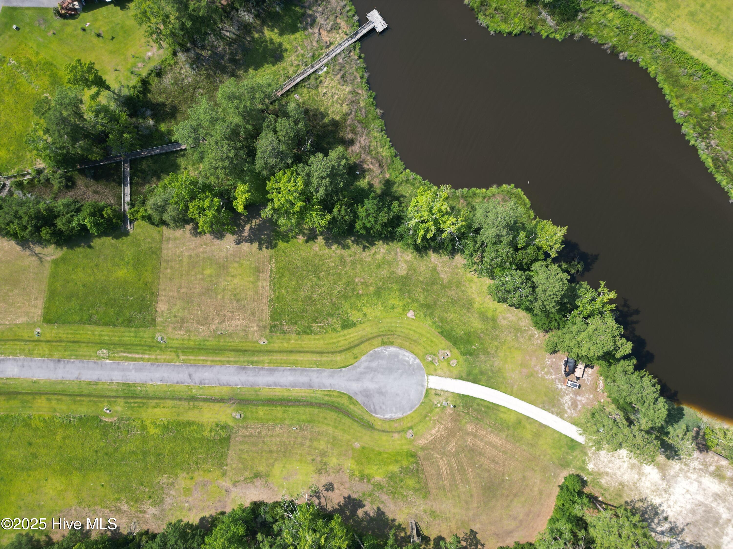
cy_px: 274
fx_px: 508
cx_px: 366
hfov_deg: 71.6
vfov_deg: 56.8
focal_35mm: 24
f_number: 1.7
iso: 100
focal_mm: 6.72
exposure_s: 1/1250
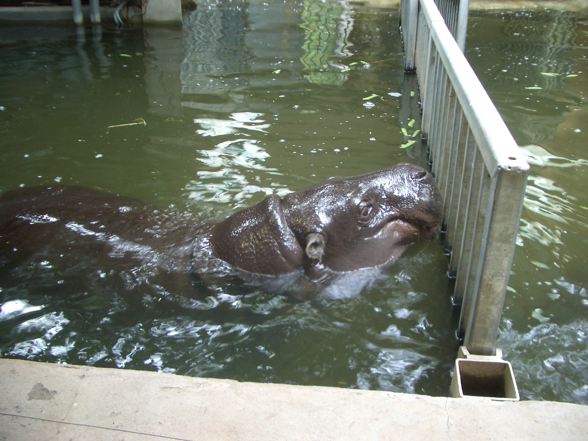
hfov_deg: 52.6
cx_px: 294
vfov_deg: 40.7
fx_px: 595
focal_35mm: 35
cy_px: 220
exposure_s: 1/30
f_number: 2.6
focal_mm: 5.8
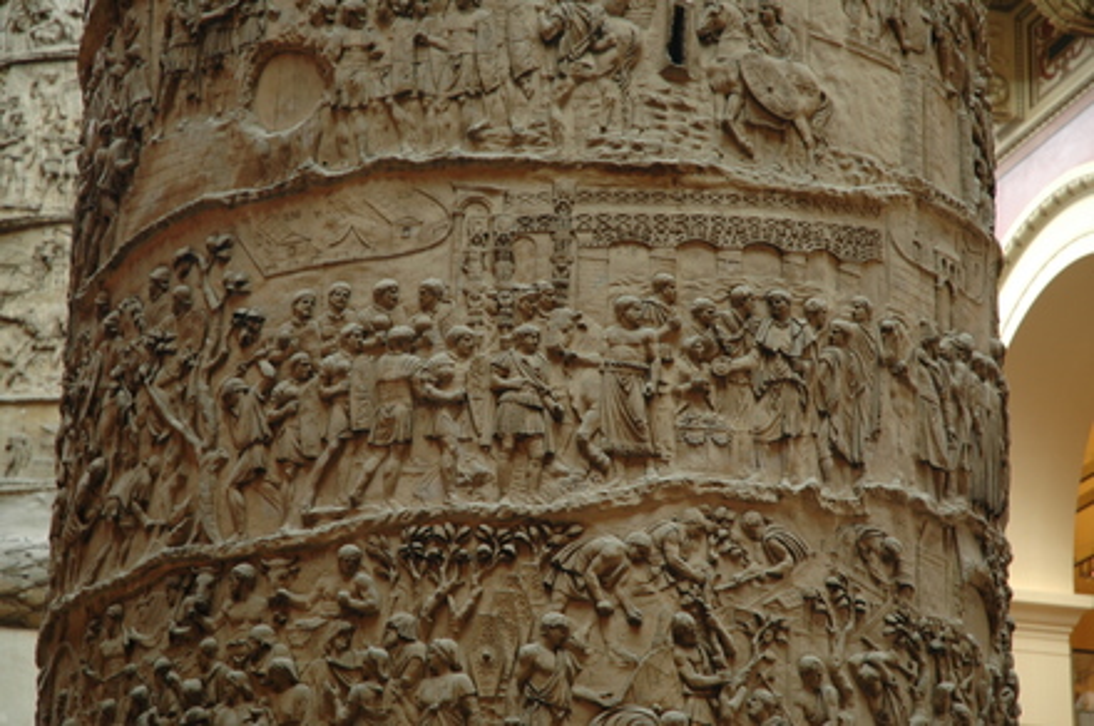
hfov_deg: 19.5
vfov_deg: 13.0
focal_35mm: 105
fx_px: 3186
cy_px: 363
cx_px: 547
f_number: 4.5
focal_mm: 70
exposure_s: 1/15
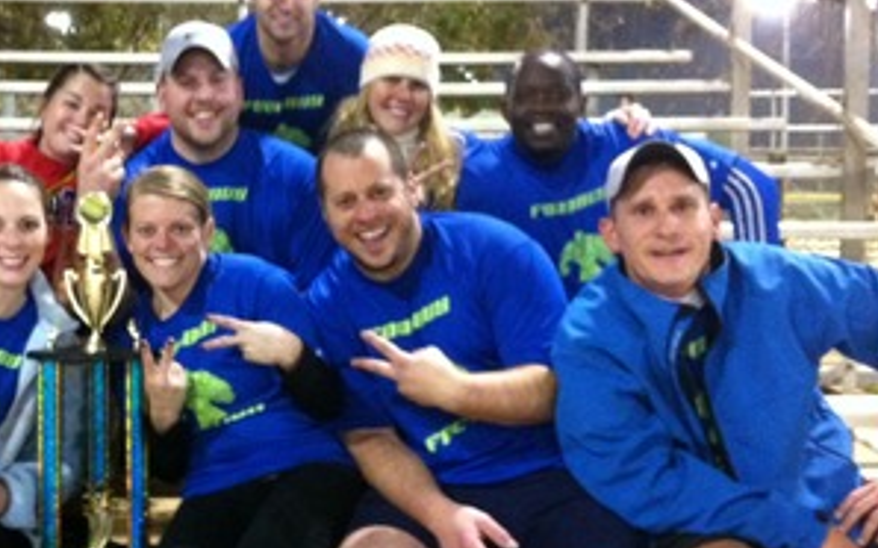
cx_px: 236
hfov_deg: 35.6
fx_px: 1339
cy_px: 277
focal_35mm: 56
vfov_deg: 23.1
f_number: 2.8
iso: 800
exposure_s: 1/15
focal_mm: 3.85
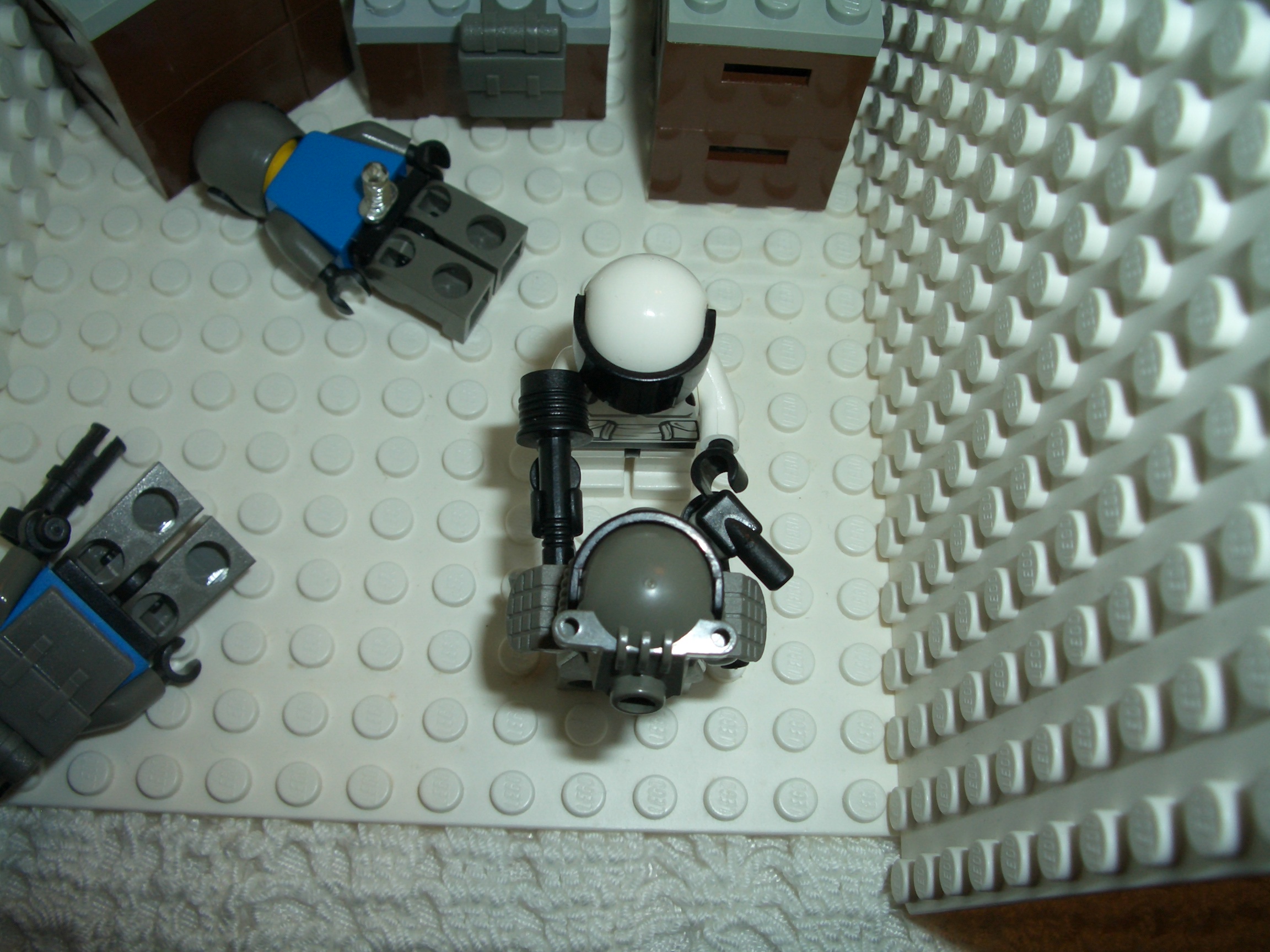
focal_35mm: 35
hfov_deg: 52.6
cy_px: 476
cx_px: 635
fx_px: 1284
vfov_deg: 40.7
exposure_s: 1/60
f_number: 4.3
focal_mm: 5.8
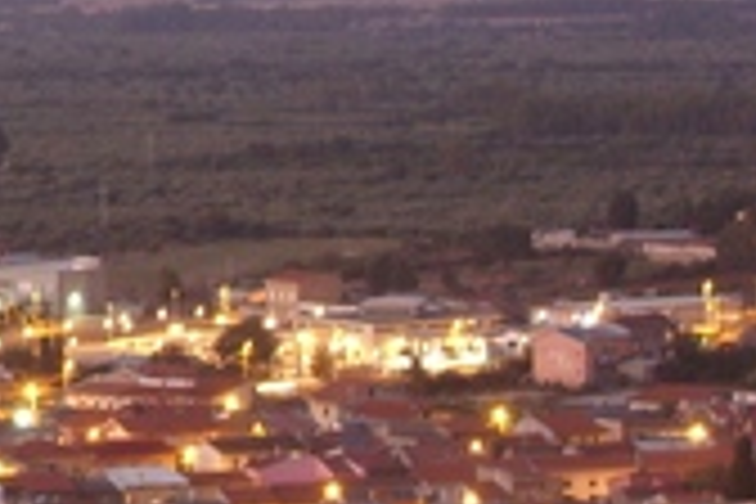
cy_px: -202
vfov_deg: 3.3
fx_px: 8651
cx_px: -670
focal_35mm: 412
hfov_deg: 4.9
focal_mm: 13.8
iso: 100
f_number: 3.3
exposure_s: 4
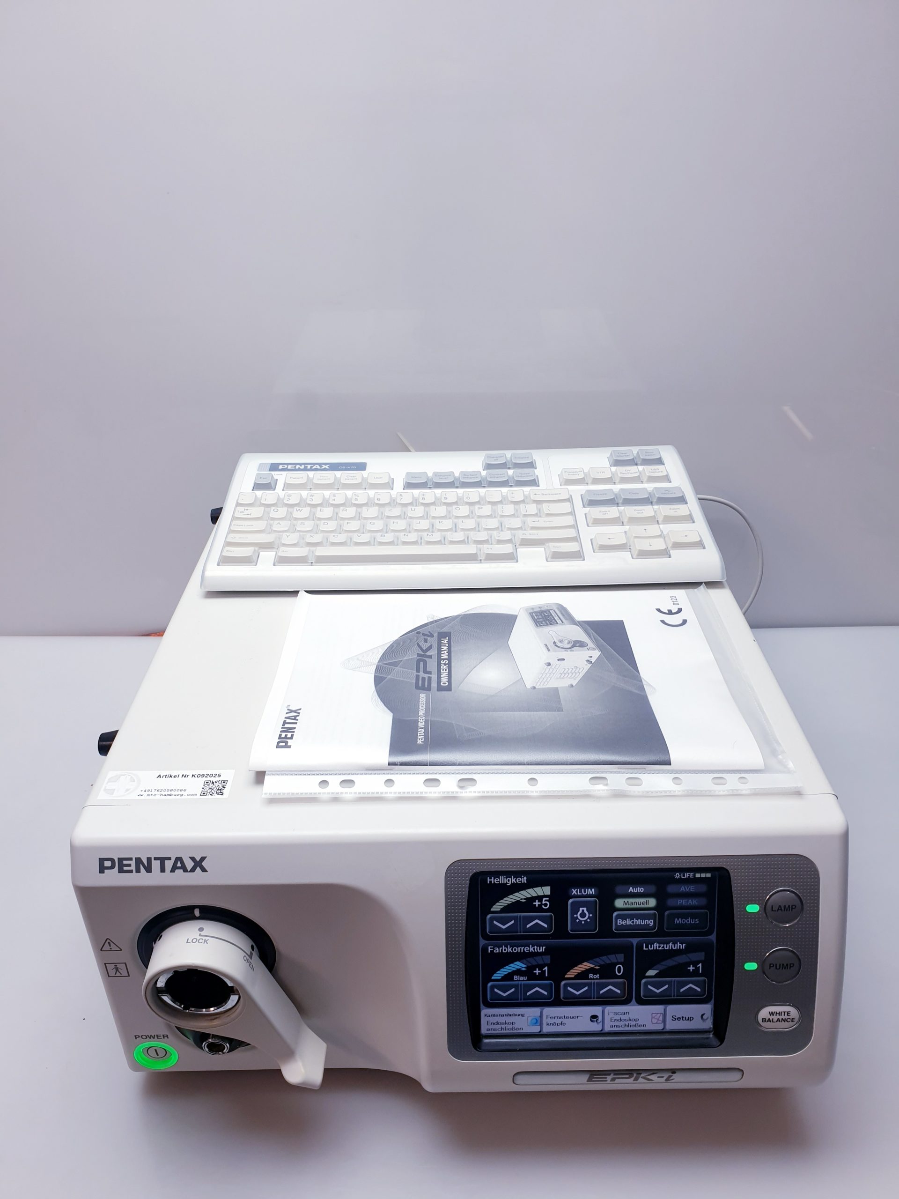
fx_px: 900
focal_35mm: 26
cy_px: 600
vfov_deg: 67.3
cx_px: 450
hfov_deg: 53.1
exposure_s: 1/100
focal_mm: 4.3
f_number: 2.4
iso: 64
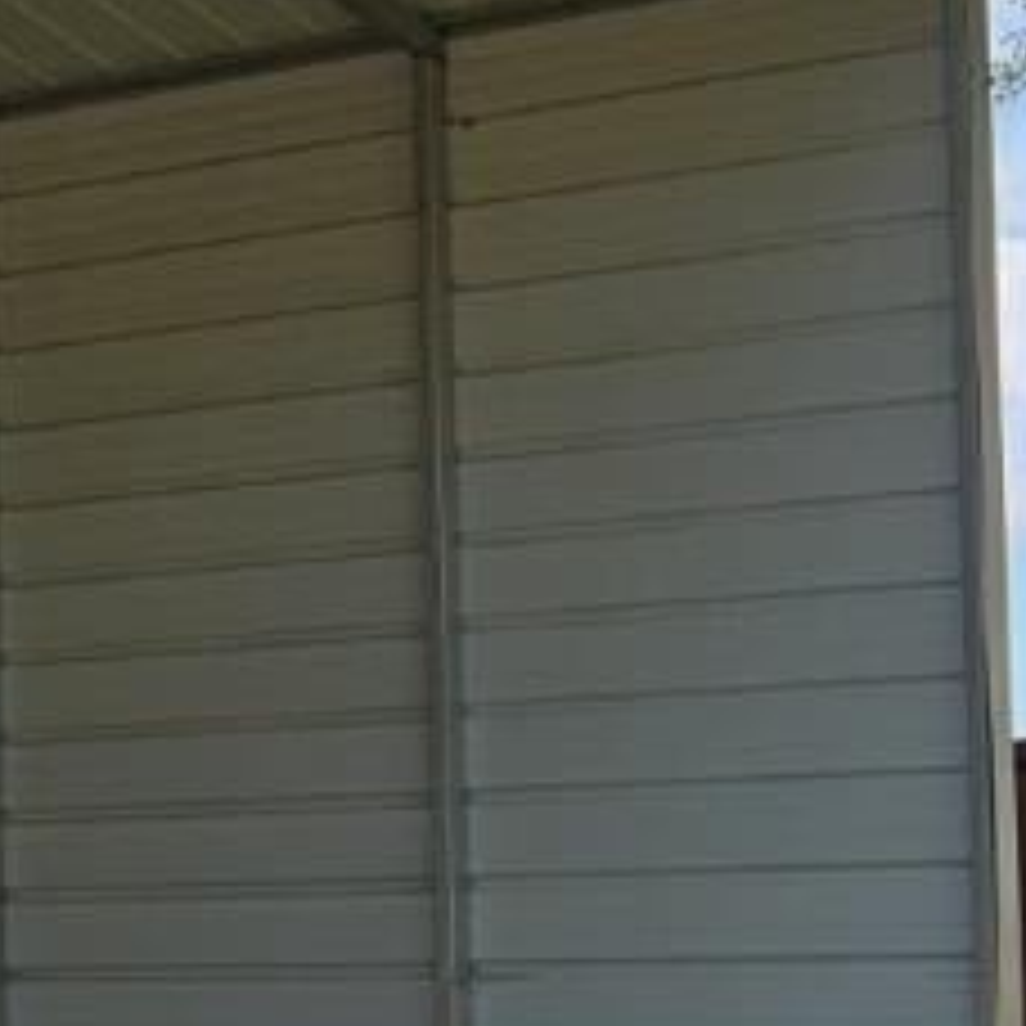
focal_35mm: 151
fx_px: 5064
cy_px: 718
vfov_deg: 11.6
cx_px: -1246
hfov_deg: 10.3
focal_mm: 5.96
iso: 50
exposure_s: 1/2075
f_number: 1.6
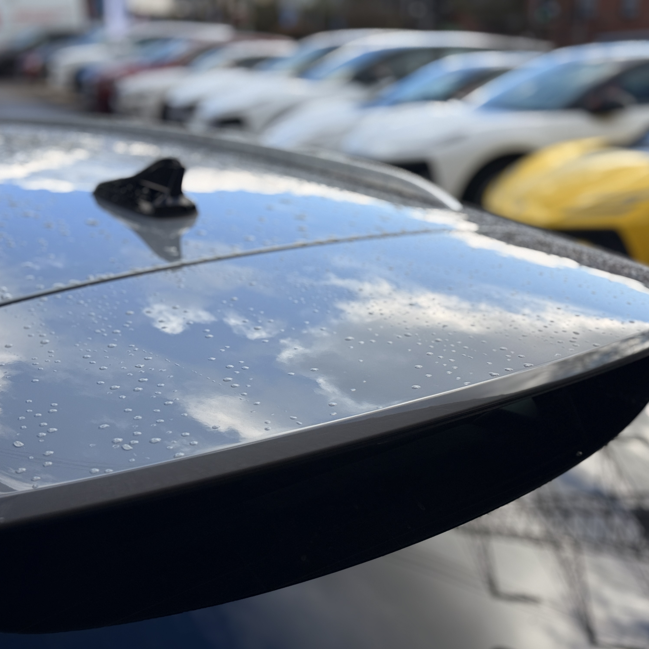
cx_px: 333
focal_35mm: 57
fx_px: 1209
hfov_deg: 30.0
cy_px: 326
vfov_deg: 30.0
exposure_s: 1/2494
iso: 64
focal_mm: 6.76
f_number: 1.78
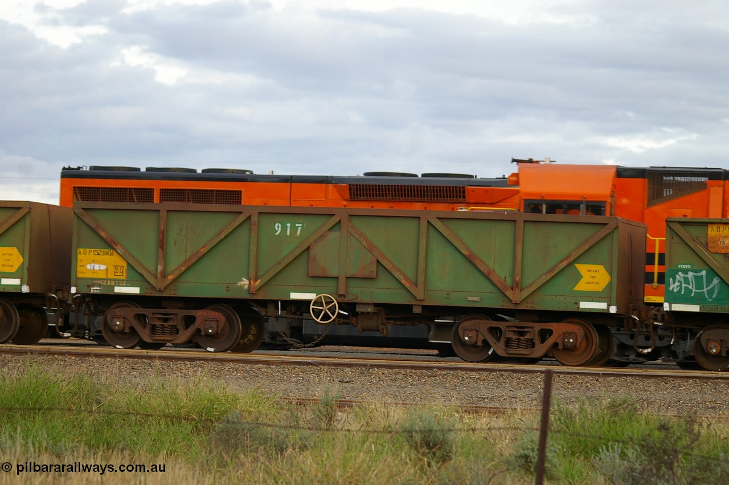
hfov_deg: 14.7
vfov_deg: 9.8
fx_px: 2822
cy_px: 242
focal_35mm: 140
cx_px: 364
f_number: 4.5
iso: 200
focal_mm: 93
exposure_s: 1/180
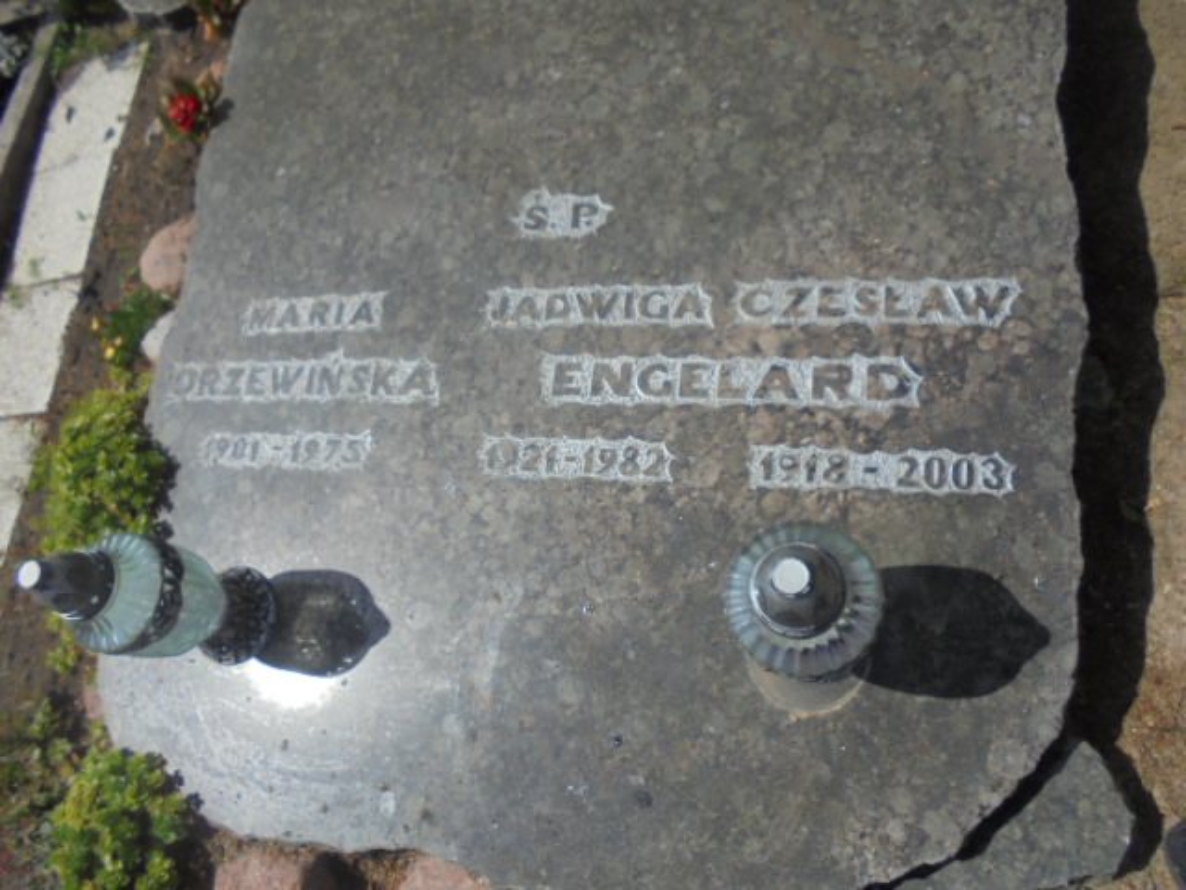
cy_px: 445
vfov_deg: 53.1
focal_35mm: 26
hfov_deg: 67.3
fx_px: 891
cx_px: 593
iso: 100
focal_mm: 4.6
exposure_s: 1/160
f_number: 11.5
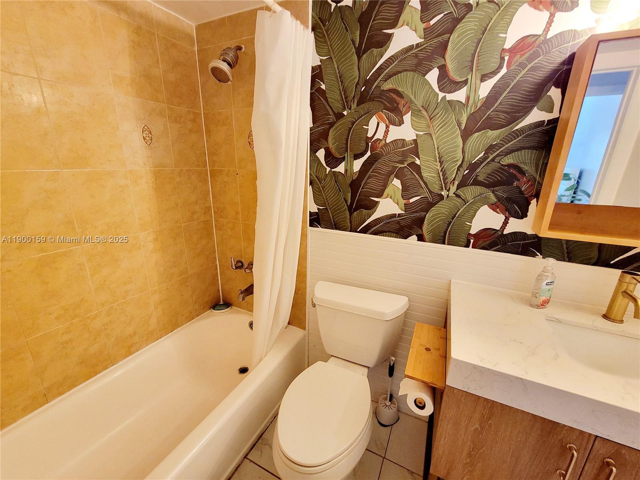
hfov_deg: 106.2
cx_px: 320
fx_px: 240
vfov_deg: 89.9
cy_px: 240
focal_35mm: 13
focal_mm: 2.2
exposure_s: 1/30
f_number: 2.2
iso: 400
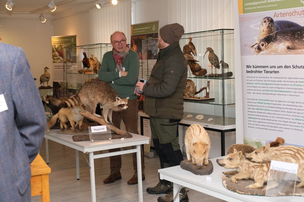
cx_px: 152
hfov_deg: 40.4
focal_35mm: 49
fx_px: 414
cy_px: 101
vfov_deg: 27.5
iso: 1600
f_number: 5.6
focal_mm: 32.6
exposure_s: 1/250
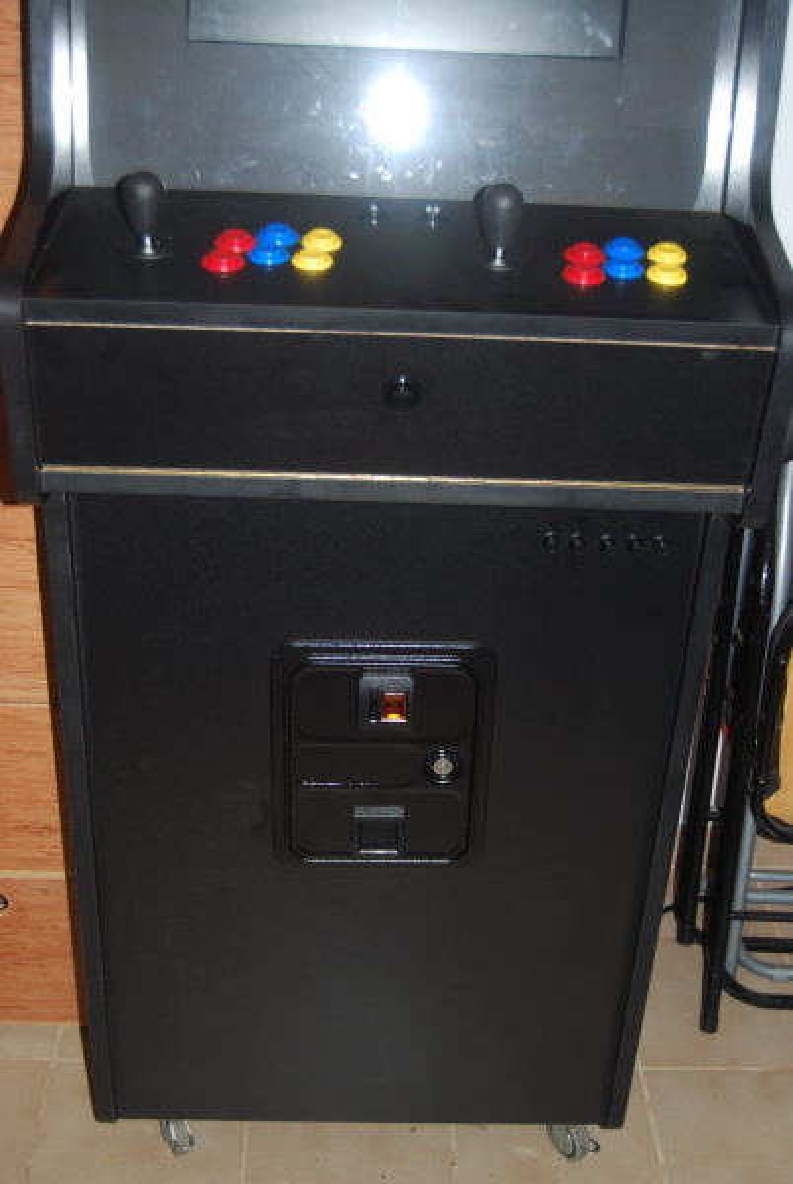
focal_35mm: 42
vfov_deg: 46.3
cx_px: 396
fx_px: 1383
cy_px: 592
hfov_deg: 32.0
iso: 200
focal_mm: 28
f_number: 4.2
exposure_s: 1/60
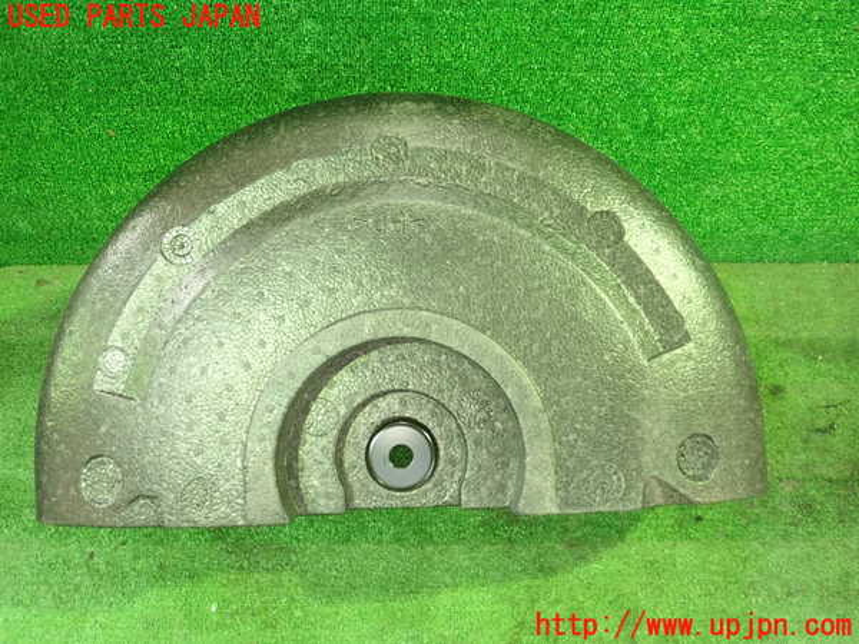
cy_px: 322
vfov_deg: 46.8
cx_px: 430
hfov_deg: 60.0
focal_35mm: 30
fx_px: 744
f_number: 2.3
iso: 1000
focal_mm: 5.5
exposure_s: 1/30
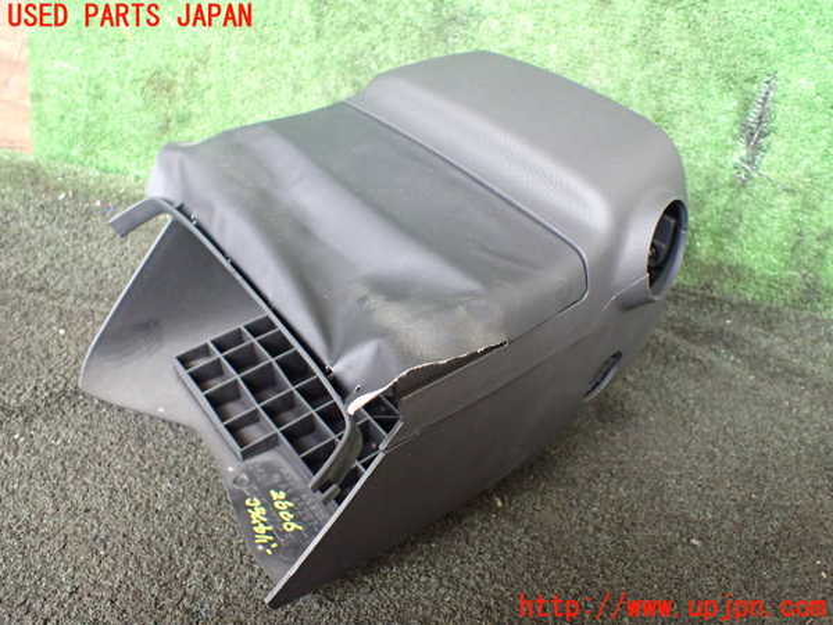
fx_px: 722
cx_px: 416
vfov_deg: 46.8
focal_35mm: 30
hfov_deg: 60.0
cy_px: 312
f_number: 2.3
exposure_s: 1/125
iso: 800
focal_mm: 5.4
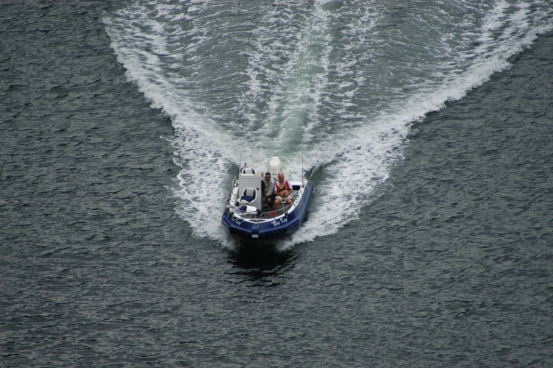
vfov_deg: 3.0
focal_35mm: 450
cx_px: 276
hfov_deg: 4.6
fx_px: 6906
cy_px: 184
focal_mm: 300
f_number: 7.1
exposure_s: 1/800
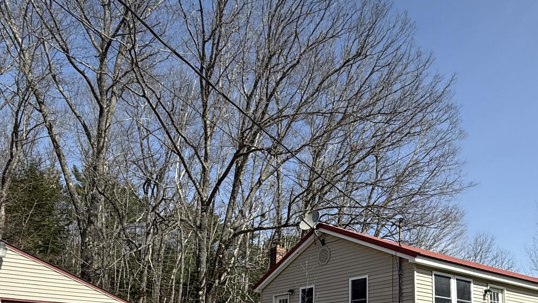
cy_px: 280
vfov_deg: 33.5
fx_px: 471
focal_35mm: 33
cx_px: 332
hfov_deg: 58.8
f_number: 2.2
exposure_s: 1/1848
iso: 50
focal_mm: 2.22
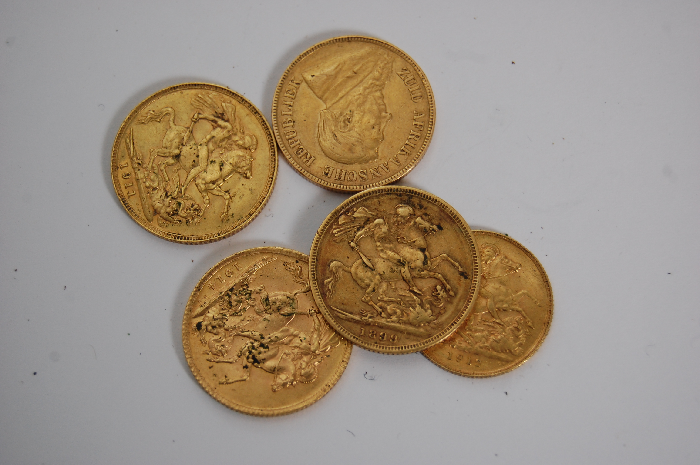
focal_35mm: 78
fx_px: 1515
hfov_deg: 26.0
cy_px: 232
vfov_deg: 17.5
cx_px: 350
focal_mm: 52
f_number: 5.6
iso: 400
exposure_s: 1/60
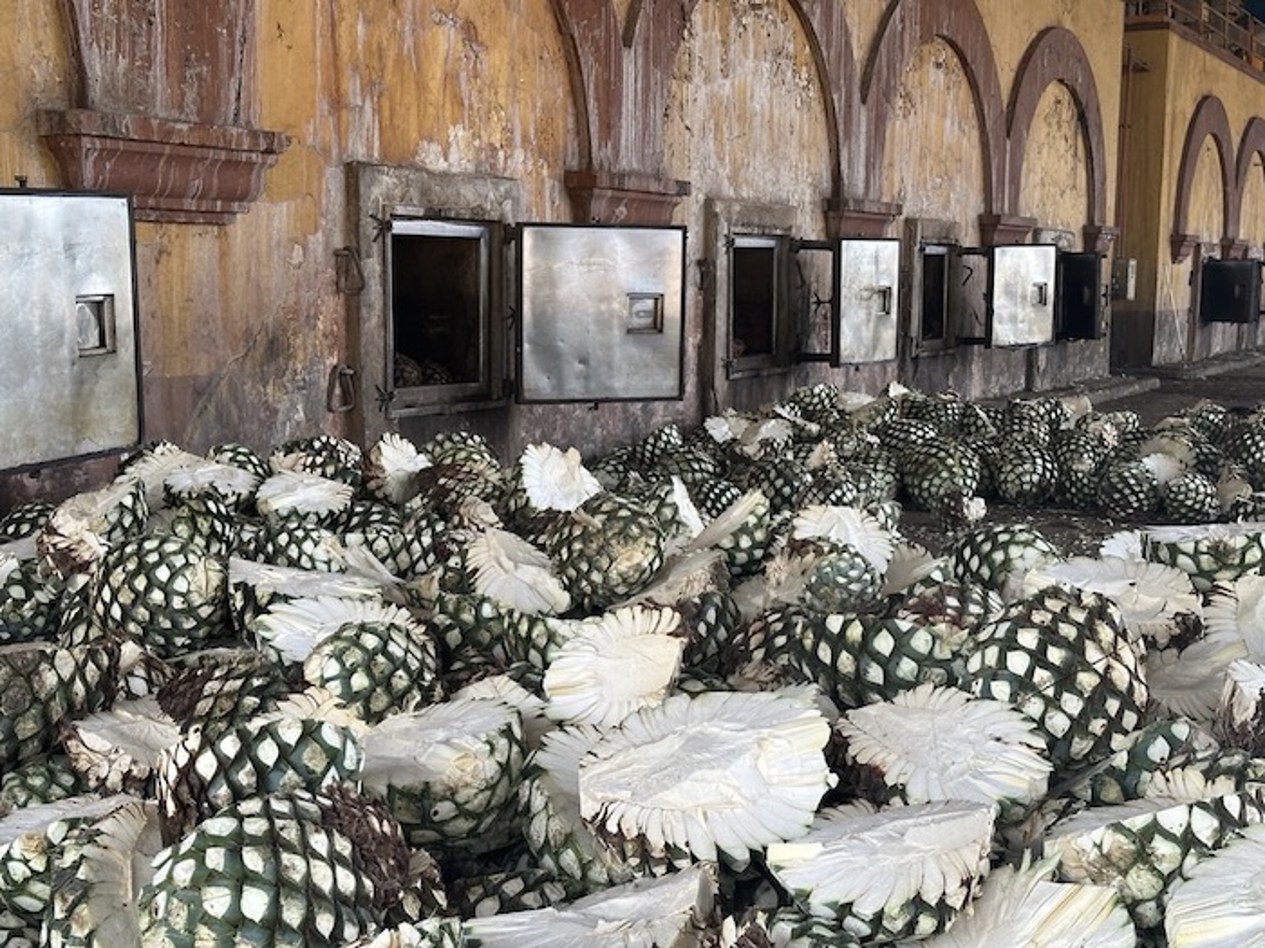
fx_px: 1754
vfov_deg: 30.3
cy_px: 474
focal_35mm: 48
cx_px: 632
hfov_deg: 39.7
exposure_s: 1/371
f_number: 1.78
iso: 64
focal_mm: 6.86
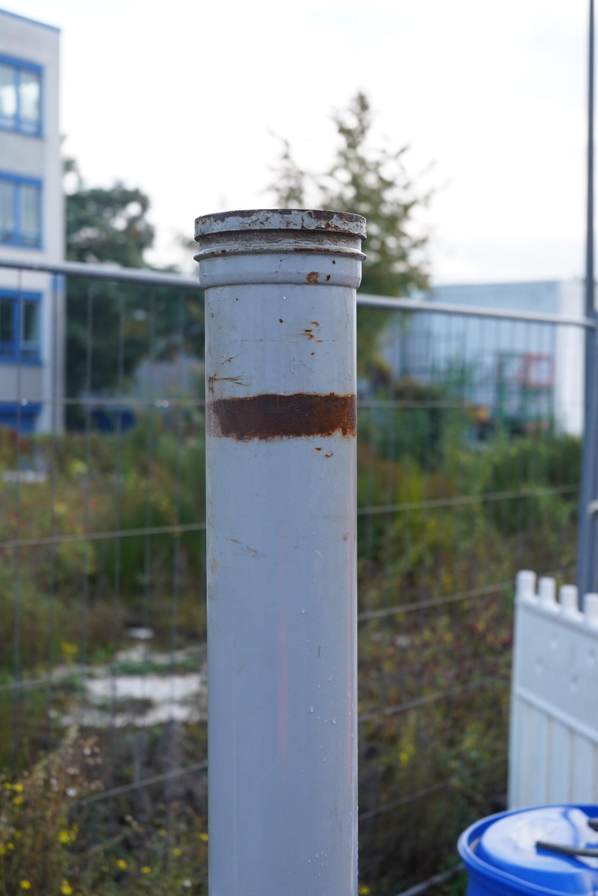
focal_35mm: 60
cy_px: 448
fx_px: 1495
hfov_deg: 22.6
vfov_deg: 33.4
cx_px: 299
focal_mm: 60
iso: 640
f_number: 5.6
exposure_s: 1/160
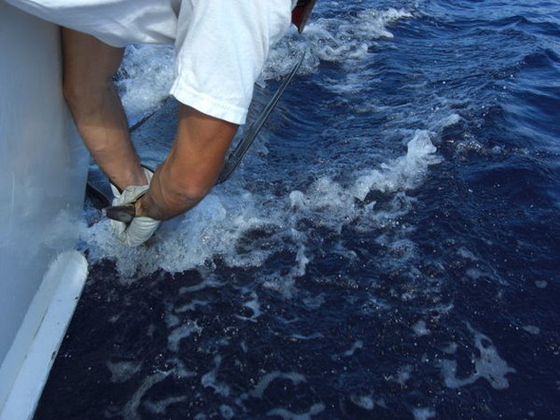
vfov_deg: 37.7
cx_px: 280
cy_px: 210
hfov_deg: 49.0
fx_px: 615
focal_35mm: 38
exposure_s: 1/500
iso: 80
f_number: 4
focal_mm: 7.9
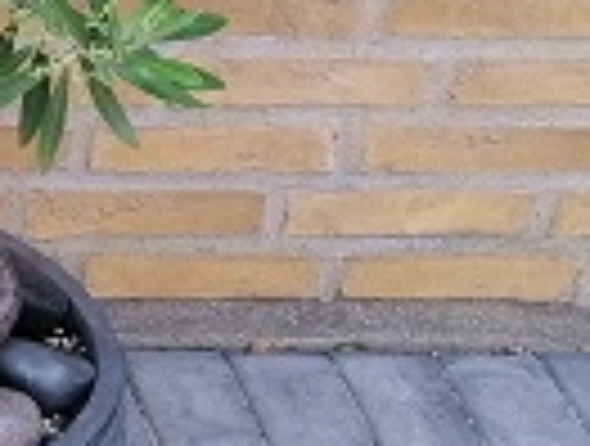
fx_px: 2598
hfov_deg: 11.7
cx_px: -554
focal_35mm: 152
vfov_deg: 9.7
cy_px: -38
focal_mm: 4.75
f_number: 1.8
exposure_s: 1/254
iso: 50
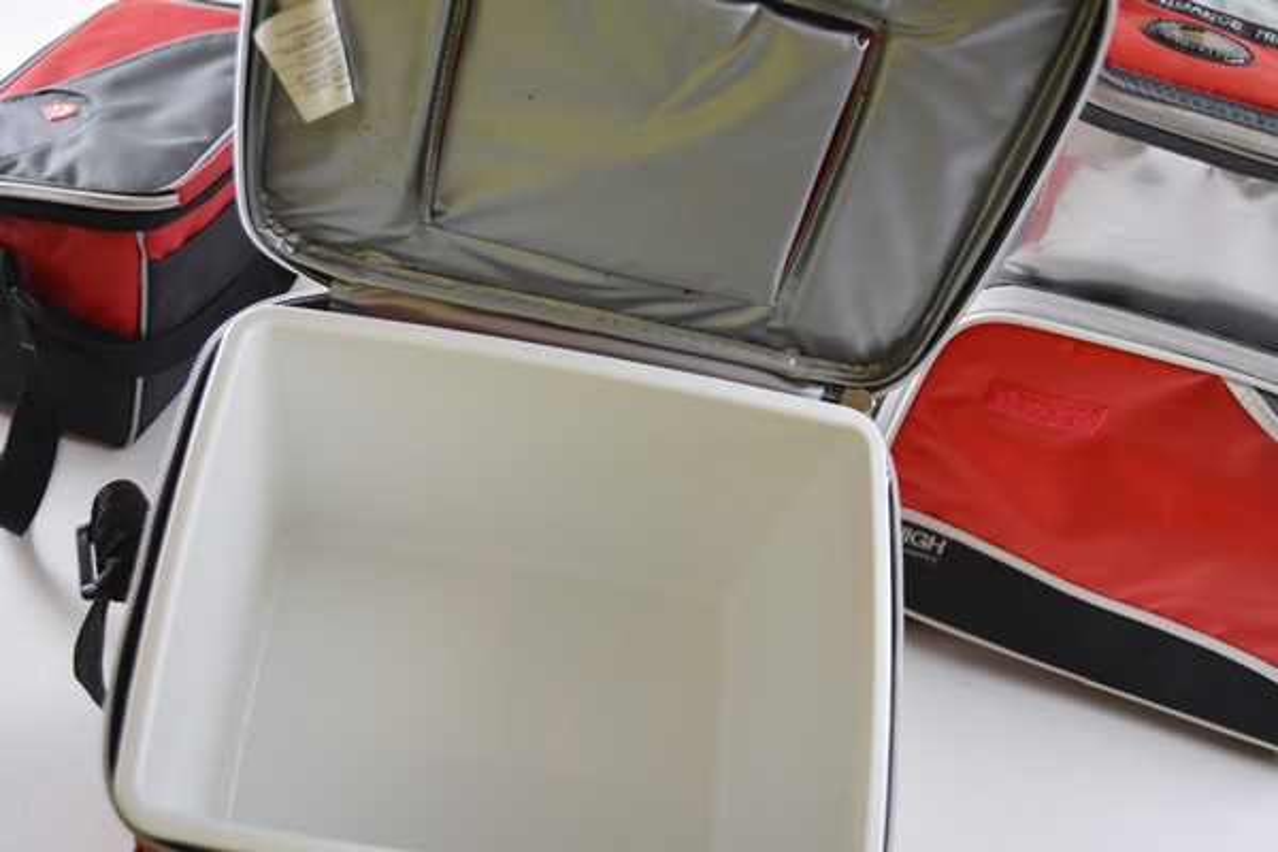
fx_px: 1491
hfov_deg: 46.4
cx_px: 639
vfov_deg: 31.9
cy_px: 426
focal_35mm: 42
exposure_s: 1/80
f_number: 4.5
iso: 400
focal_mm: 28
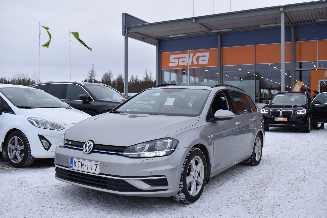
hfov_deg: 55.1
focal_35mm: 34
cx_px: 164
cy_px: 109
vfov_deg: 38.4
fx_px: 313
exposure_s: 1/250
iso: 200
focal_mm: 23
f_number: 6.7
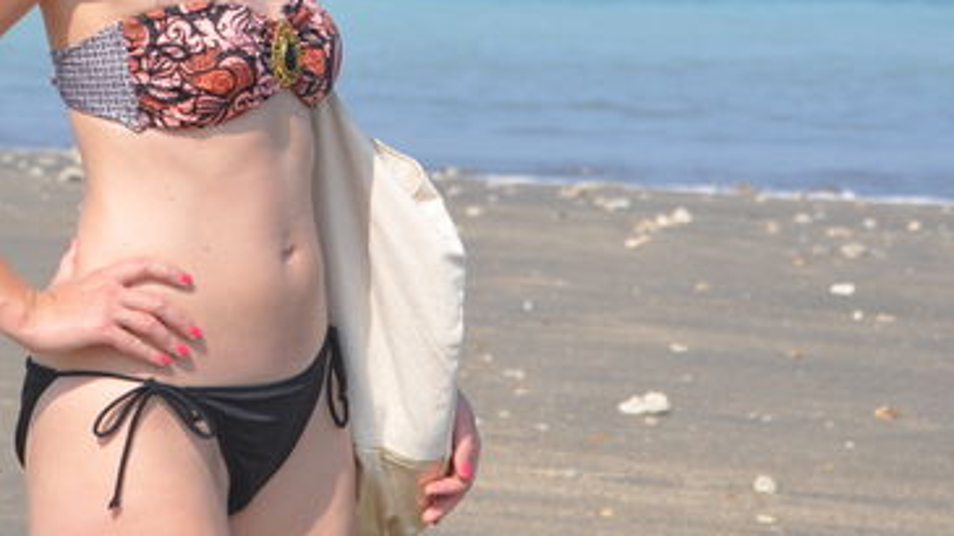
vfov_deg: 4.4
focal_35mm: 274
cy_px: -110
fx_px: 6931
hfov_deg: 7.9
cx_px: 183
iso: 200
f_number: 9
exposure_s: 1/320
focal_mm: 85
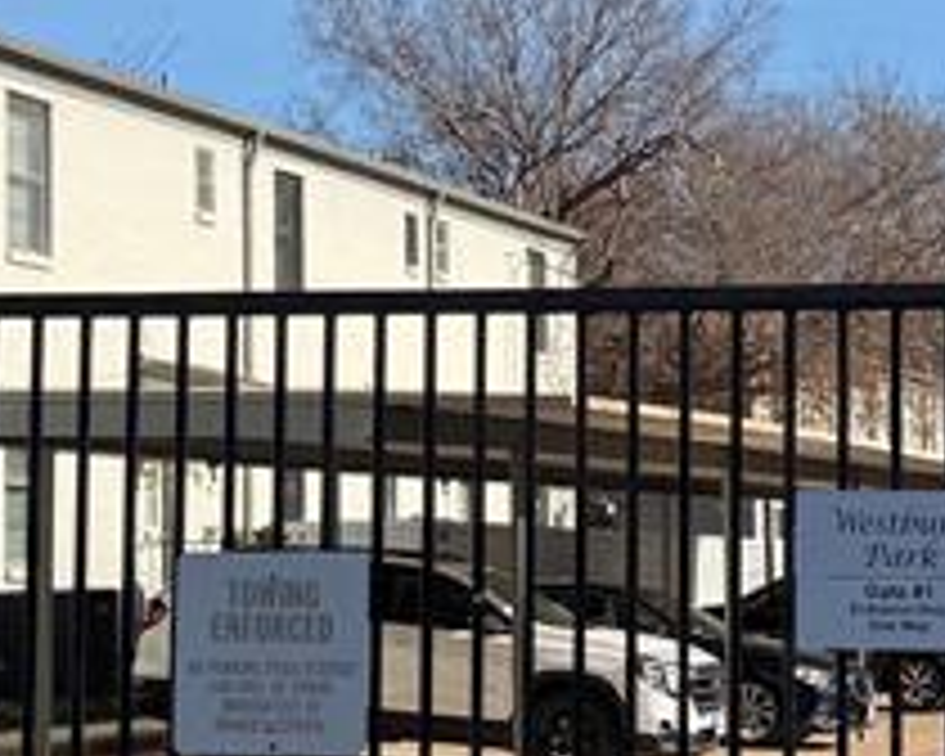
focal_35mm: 114
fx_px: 3188
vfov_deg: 13.5
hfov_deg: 16.8
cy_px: 274
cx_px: 684
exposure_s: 1/4673
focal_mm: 6.76
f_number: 1.78
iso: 80
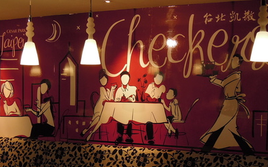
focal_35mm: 67
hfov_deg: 30.6
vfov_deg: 19.3
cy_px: 121
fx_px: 489
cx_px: 123
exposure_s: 1/60
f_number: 3.7
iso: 360
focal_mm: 9
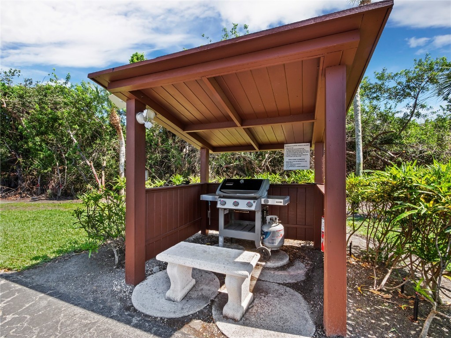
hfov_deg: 102.1
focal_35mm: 14
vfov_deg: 85.7
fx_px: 182
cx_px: 226
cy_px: 169
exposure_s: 1/30
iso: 400
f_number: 10
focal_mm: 7
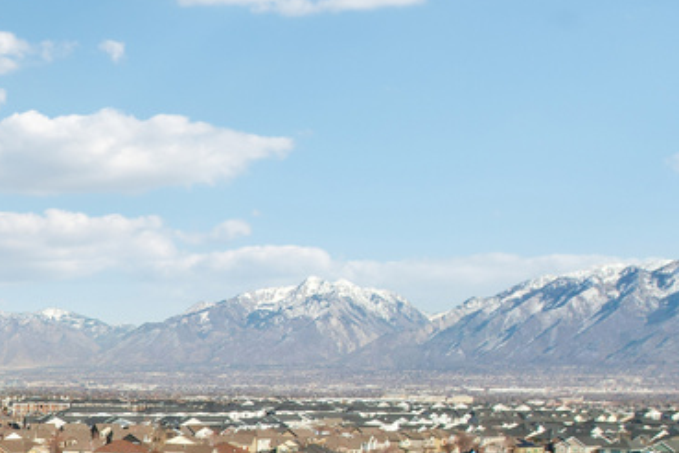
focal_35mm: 61
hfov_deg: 28.5
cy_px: 542
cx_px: -144
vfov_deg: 20.8
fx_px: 1150
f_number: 2.8
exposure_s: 1/80
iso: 100
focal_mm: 8.4
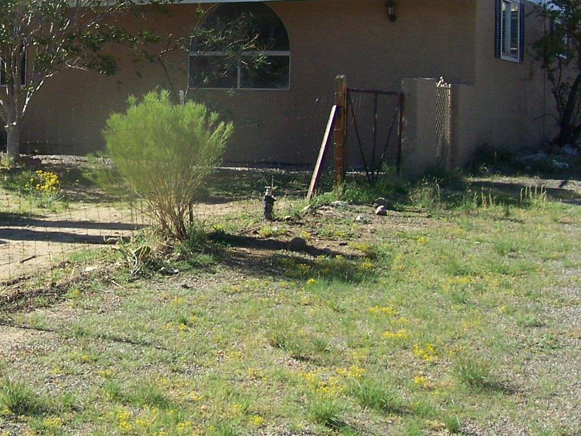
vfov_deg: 21.6
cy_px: 77
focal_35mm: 67
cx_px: 65
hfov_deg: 28.0
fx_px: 1124
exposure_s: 1/350
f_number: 5.6
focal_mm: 5.6
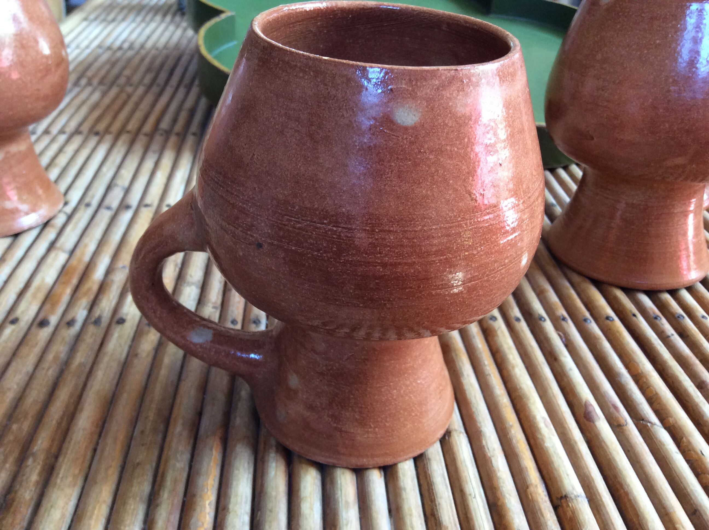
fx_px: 654
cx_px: 354
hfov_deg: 56.9
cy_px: 265
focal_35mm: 32
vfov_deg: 44.1
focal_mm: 3.3
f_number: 2.4
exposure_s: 1/25
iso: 100
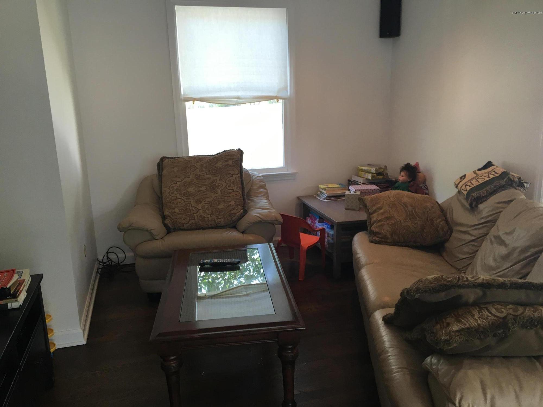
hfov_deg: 61.7
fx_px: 455
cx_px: 272
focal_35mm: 29
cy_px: 204
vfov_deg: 48.2
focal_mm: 4.15
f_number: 2.2
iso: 32
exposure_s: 1/30
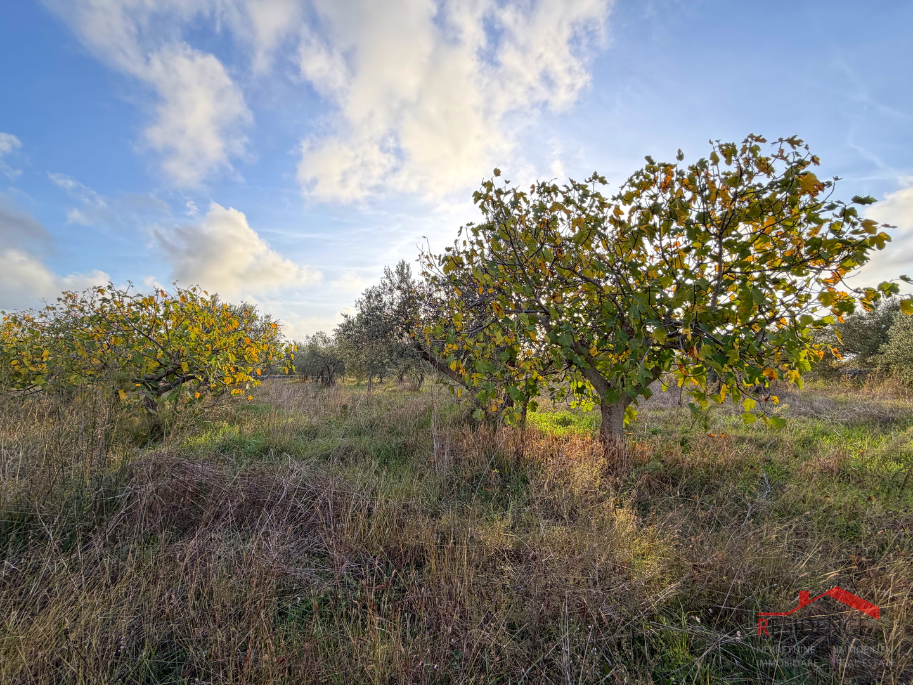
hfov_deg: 102.1
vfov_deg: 85.7
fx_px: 369
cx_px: 456
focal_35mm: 14
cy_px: 342
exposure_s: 1/169
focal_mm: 2.22
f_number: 2.2
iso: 64
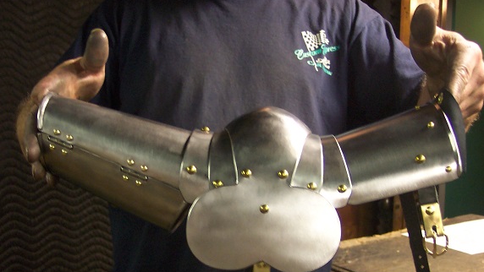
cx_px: 224
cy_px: 193
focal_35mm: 48
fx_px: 616
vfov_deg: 24.7
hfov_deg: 42.9
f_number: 2.8
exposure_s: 1/8
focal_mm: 8
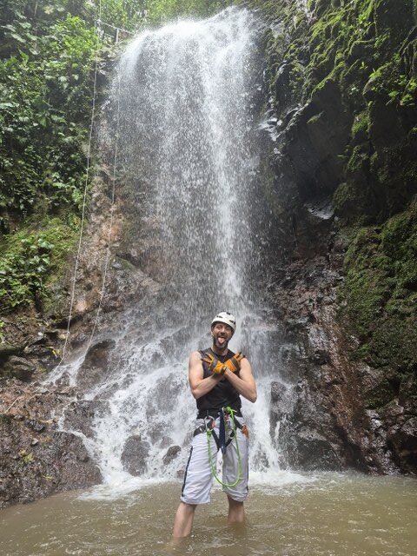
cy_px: 278
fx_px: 369
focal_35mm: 23
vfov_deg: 73.9
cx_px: 208
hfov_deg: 58.9
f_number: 1.8
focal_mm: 5.4
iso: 200
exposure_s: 1/180
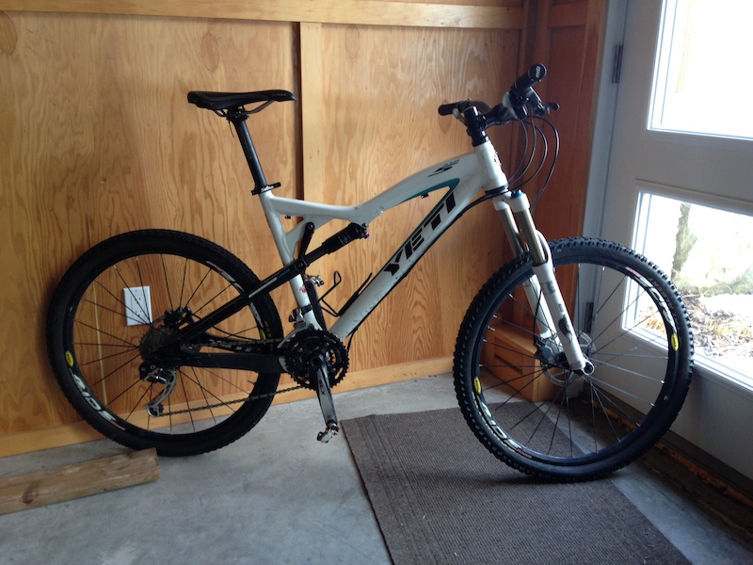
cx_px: 376
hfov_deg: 55.4
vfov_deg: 42.9
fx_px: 718
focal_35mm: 33
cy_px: 282
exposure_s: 1/20
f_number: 2.4
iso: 64
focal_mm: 4.12
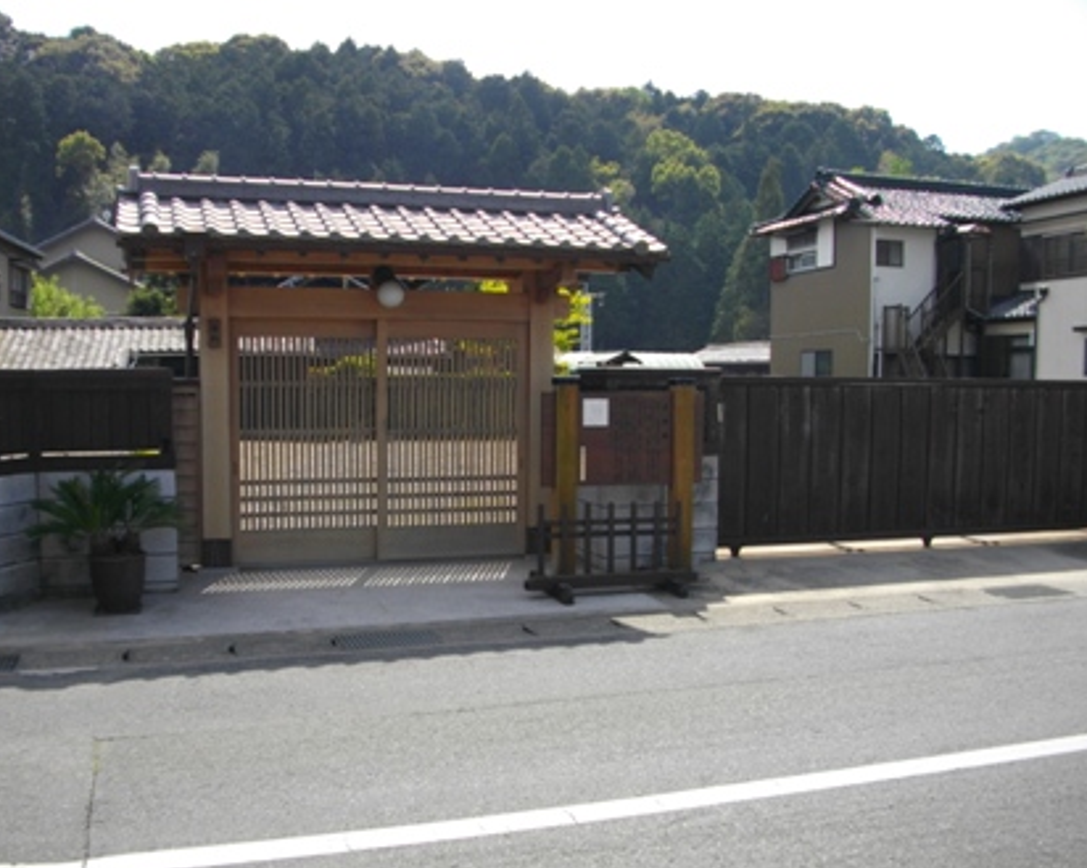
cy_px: 441
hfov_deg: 52.9
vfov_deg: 43.3
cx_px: 514
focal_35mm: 34
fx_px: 1093
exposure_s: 1/1000
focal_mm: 5.7
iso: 100
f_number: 2.9
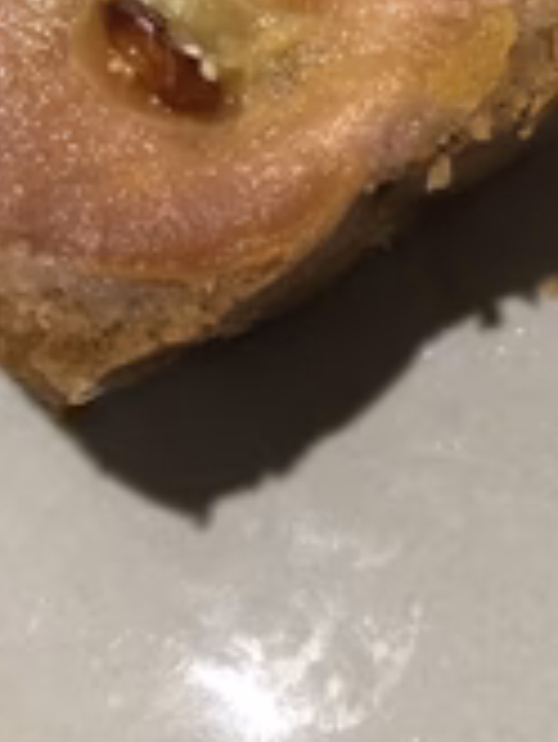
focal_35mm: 68
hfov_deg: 21.4
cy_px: 40
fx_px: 1460
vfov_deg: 27.3
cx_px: 423
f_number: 1.8
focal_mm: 3.99
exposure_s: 1/15
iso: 50
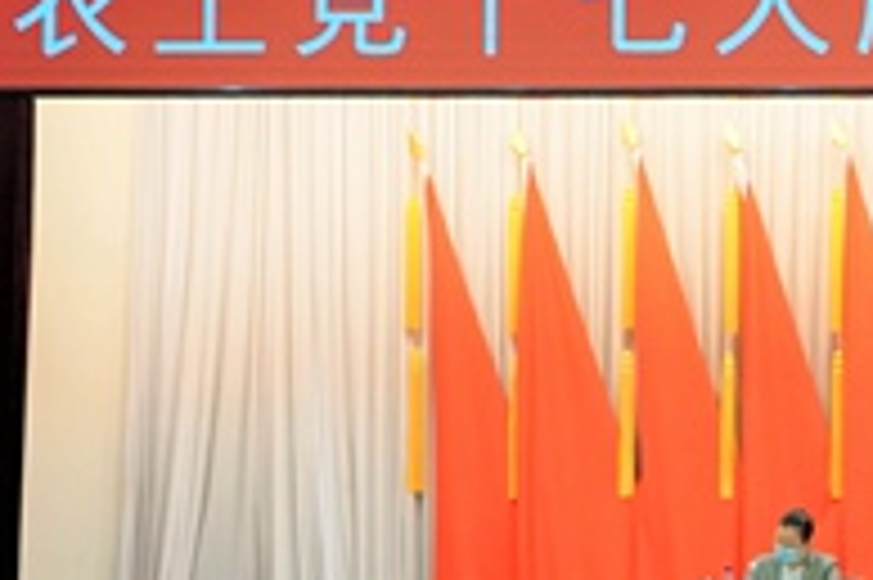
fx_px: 3077
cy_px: 463
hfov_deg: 15.5
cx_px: 1066
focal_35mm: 127
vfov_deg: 10.7
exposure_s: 1/160
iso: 1600
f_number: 5
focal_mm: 41
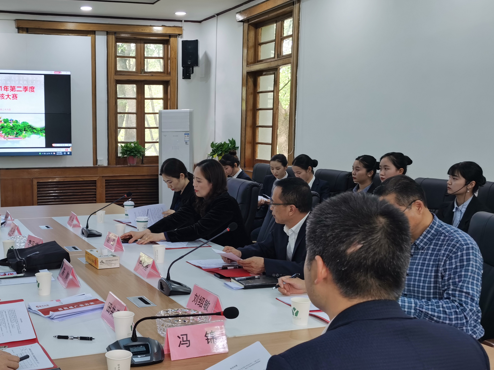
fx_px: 614
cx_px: 131
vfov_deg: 33.5
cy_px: 215
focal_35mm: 43
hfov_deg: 42.7
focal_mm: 5.56
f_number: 1.6
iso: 50
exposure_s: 1/130
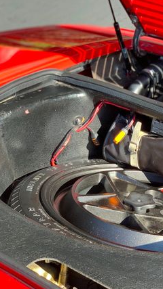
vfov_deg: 25.0
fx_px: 654
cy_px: 160
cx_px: 180
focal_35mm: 85
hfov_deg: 13.9
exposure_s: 1/122
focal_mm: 6
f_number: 2.4
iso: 32
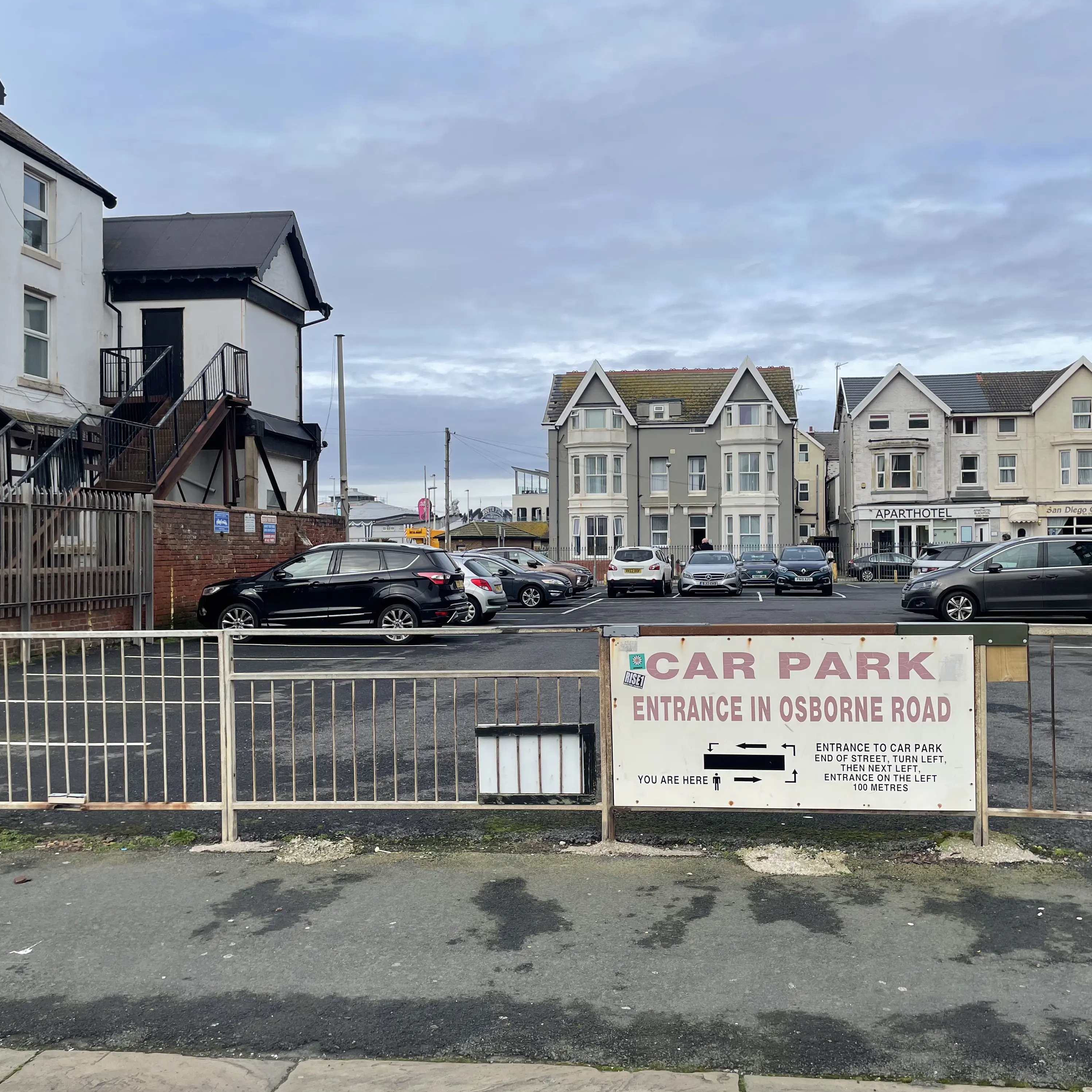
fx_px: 1106
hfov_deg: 52.3
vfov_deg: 52.5
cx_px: 625
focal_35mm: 31
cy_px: 543
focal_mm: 4.2
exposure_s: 1/2053
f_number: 1.6
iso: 32
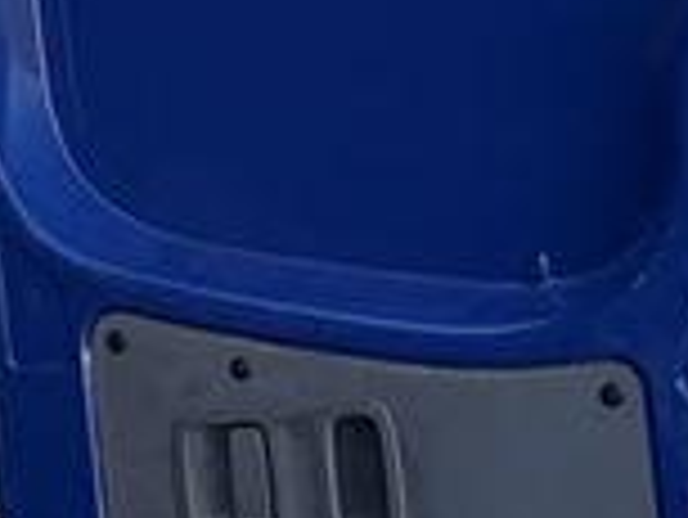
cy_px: 180
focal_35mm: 82
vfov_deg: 18.0
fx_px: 1631
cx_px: 710
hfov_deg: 22.7
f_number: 2.2
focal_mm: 2.22
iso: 50
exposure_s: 1/445
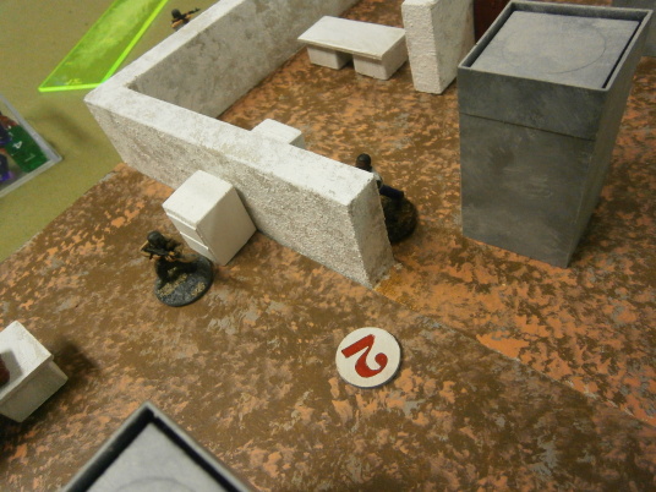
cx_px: 328
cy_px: 246
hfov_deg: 67.3
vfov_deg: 53.1
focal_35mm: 26
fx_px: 493
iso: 400
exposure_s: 1/100
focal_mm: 4.7
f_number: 2.8
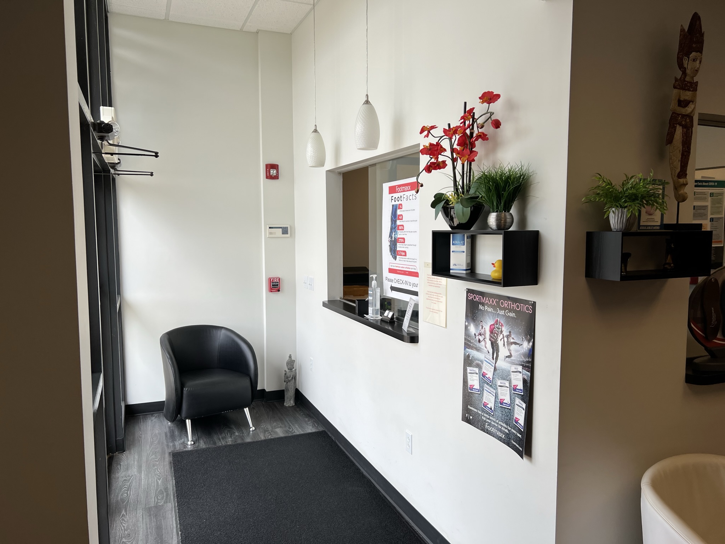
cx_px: 362
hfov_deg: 67.3
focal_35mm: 26
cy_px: 272
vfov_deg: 53.1
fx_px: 545
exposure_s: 1/840
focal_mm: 5.7
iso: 50
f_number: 1.5
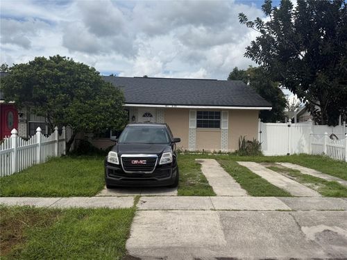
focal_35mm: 24
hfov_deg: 71.6
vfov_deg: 56.7
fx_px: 240
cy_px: 130
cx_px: 174
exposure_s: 1/6173
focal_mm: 6.76
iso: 80
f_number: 1.78
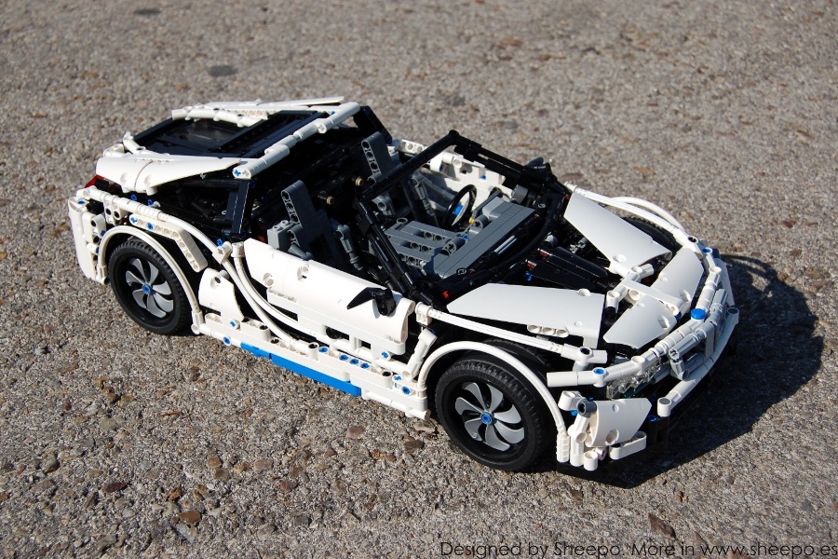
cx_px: 419
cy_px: 280
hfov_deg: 42.3
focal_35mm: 46
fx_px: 1082
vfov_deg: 28.9
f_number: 5.6
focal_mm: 31
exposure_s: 1/1250
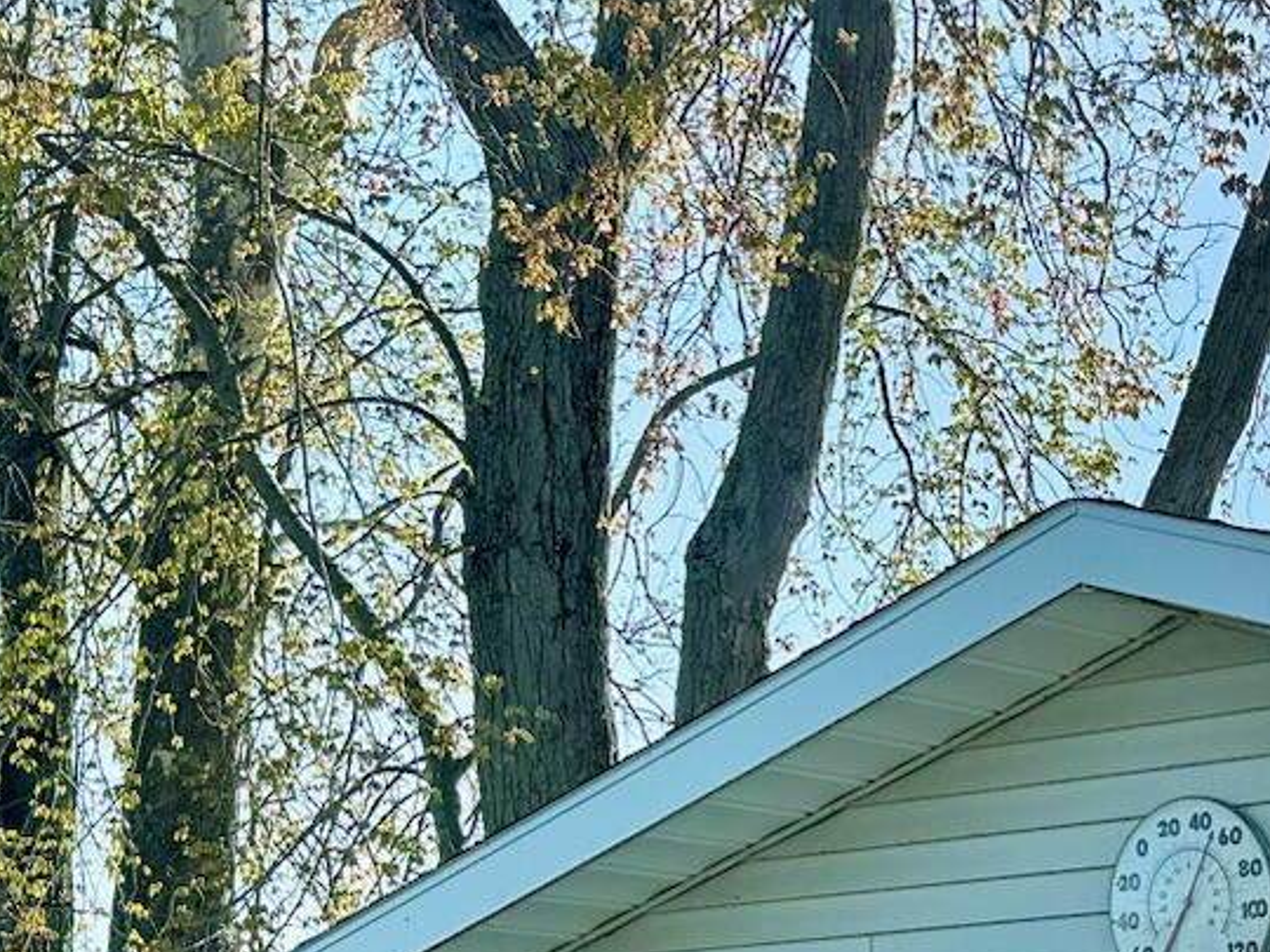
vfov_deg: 15.6
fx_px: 3339
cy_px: 1157
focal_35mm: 91
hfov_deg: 20.7
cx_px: 1345
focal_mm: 6.76
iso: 80
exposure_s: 1/1721
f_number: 1.78
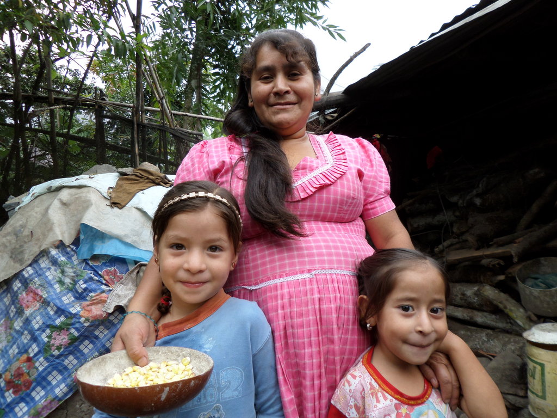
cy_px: 209
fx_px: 386
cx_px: 278
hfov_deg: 71.6
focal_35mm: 24
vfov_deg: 56.8
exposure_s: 1/60
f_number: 3.1
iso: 80
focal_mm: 4.3
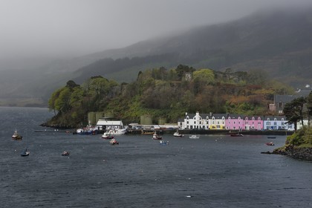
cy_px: 104
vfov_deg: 12.5
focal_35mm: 110
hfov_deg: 18.6
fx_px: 953
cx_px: 156
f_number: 11
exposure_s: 1/250
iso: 200
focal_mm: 110
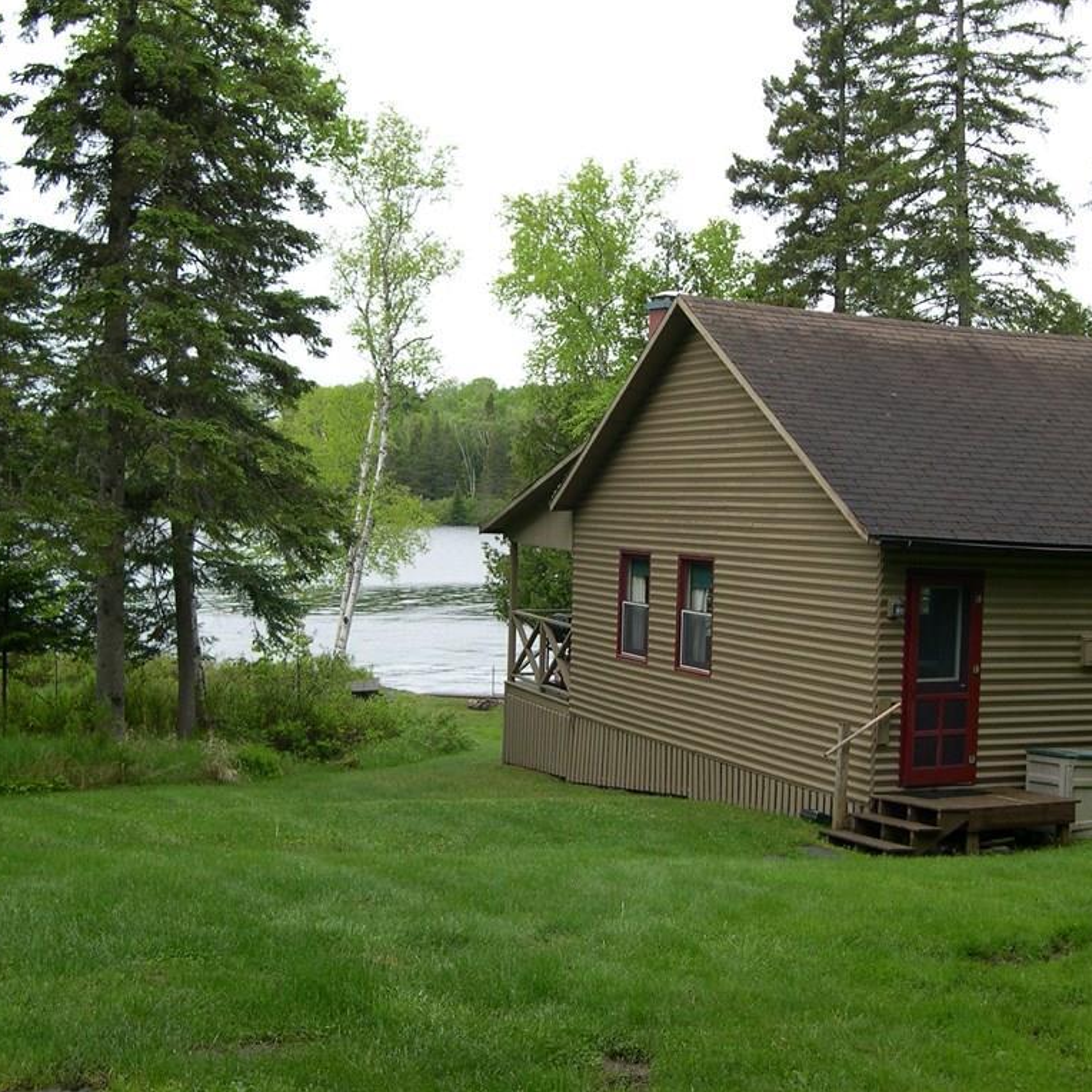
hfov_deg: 37.6
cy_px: 546
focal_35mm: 45
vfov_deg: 37.6
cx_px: 557
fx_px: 1606
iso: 100
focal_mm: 8
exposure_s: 1/332
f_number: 2.8
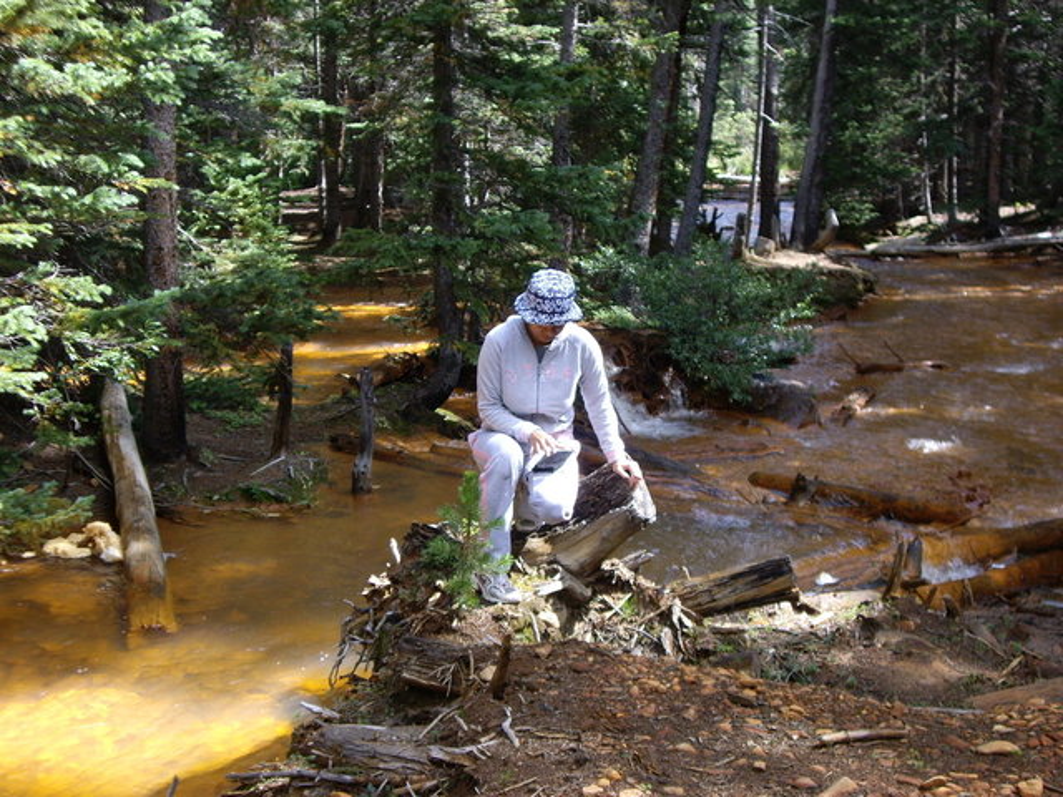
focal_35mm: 55
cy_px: 398
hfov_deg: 34.9
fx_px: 1689
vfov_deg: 26.6
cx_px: 532
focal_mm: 9
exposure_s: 1/125
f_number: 3.3
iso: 100
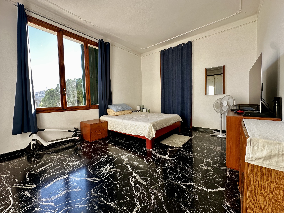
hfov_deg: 102.1
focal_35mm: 14
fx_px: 115
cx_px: 142
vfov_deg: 85.7
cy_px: 106
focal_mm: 2.22
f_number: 2.2
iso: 40
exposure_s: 1/111
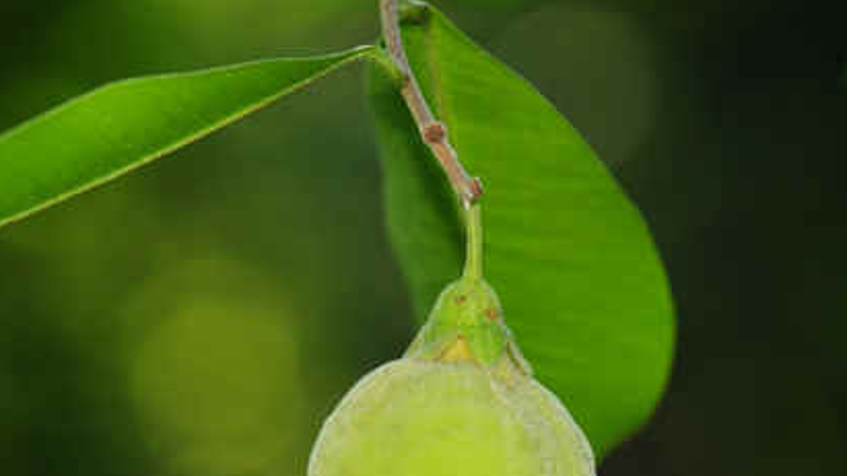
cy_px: 362
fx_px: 7208
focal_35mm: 321
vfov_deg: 3.8
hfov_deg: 6.7
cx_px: 359
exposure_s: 1/60
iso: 200
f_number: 8
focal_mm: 105
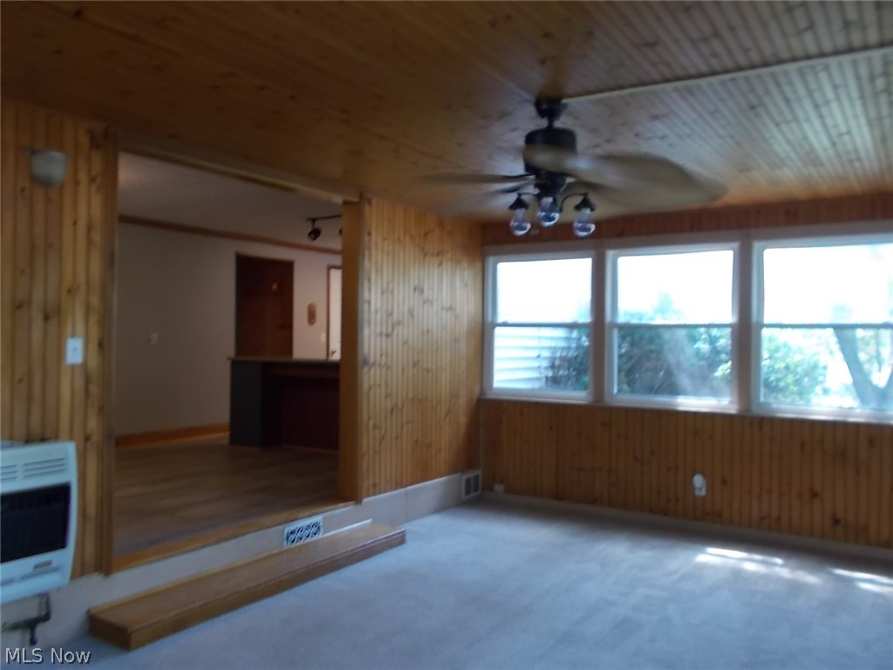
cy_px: 335
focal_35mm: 30
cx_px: 446
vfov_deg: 46.8
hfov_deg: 60.0
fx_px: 774
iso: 200
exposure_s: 1/13
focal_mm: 5.3
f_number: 3.4
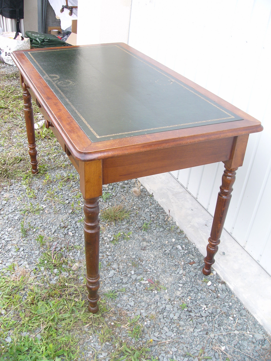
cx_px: 136
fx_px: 376
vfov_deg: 51.4
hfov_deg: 39.7
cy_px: 180
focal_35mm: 36
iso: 50
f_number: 2.8
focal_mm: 6
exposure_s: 1/80
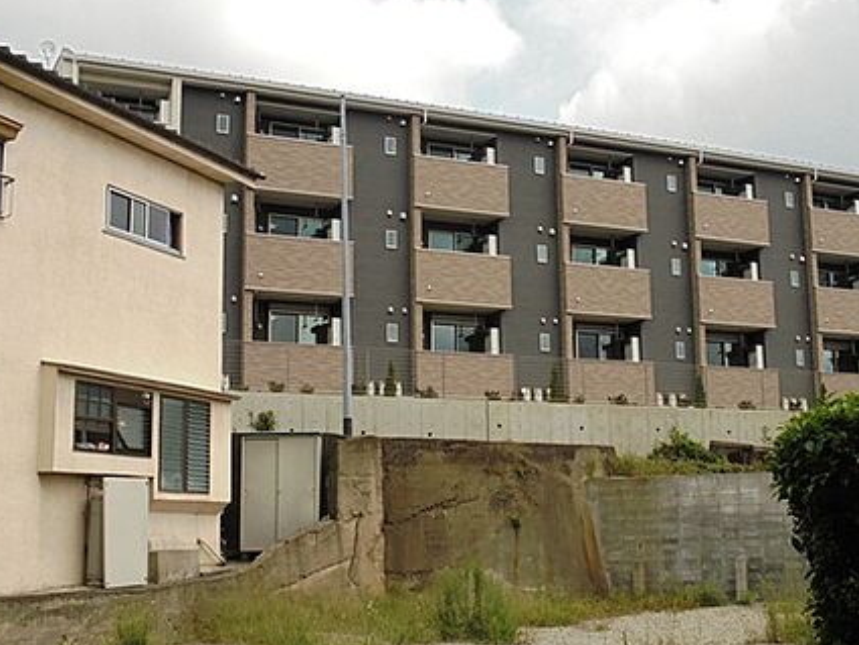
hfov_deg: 39.5
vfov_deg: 30.3
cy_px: 344
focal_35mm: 48
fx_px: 1191
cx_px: 513
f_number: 4
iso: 100
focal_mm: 6.1
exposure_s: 1/800
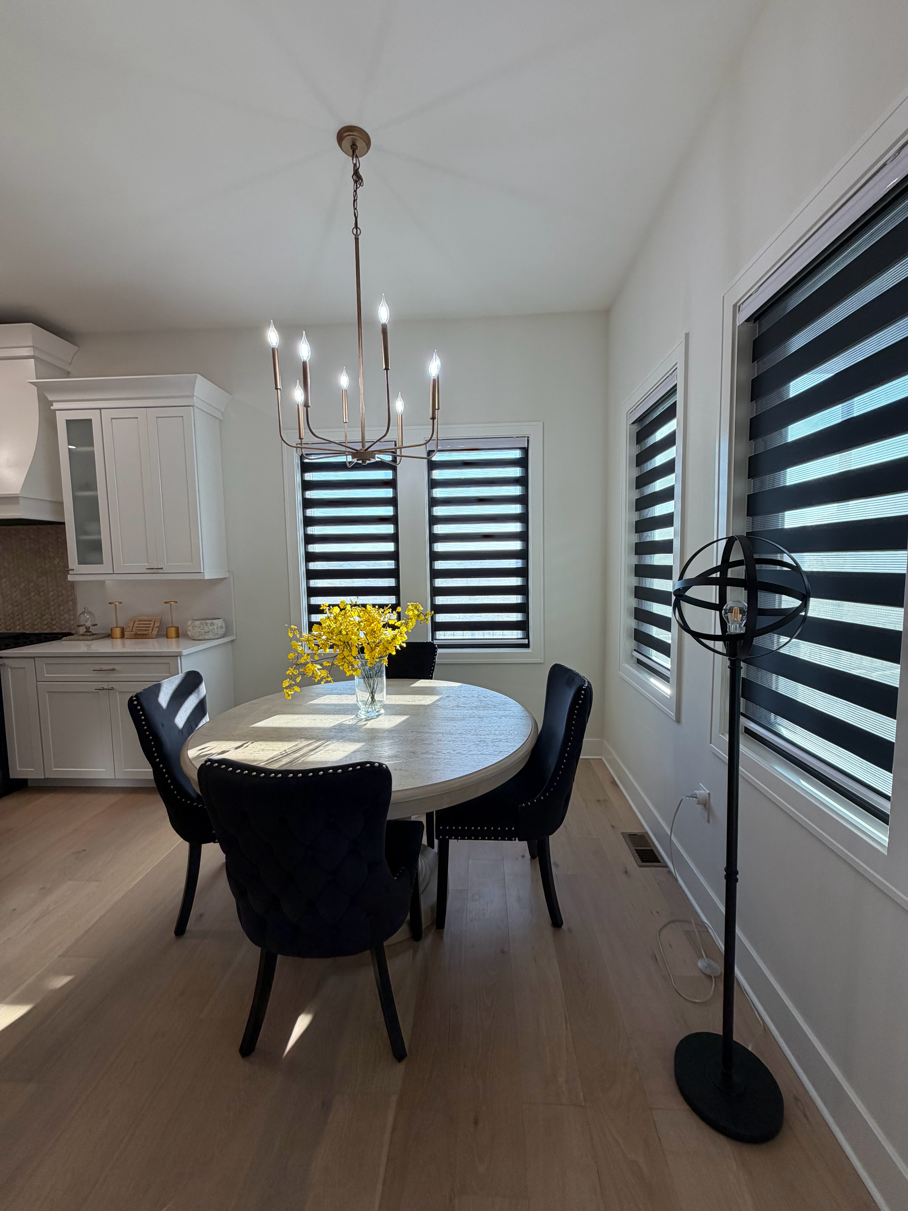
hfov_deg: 85.7
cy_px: 606
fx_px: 490
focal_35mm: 14
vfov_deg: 102.1
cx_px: 454
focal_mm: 2.22
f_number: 2.2
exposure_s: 1/120
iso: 80
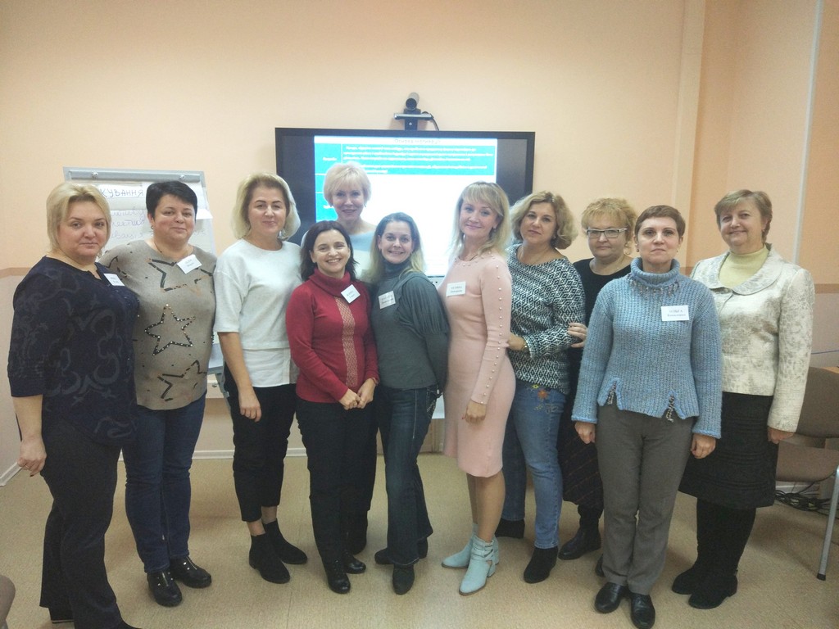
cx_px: 420
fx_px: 679
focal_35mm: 28
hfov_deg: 63.4
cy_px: 314
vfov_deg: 49.7
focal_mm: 4.26
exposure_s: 1/25
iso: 330
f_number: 2
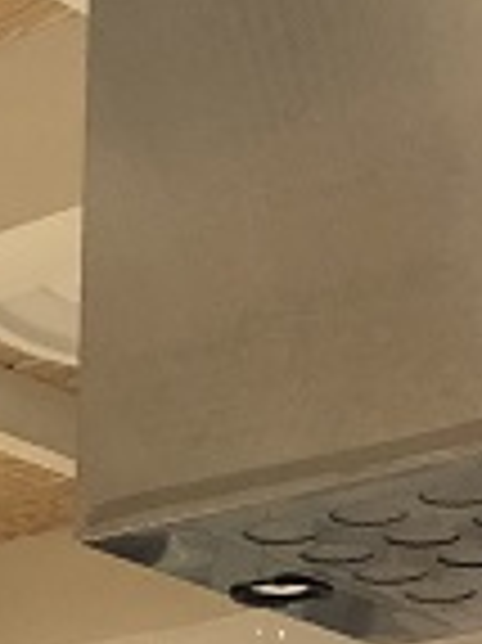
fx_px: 2919
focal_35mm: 157
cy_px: 1347
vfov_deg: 11.2
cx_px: -131
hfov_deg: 9.3
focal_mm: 4
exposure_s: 1/120
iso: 160
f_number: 1.8
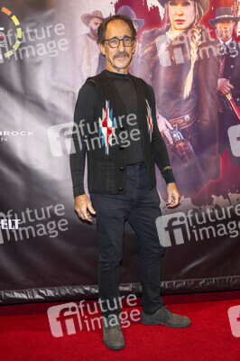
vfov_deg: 59.5
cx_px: 120
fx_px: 316
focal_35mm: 32
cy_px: 180
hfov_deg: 41.6
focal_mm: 31.5
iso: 800
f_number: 5
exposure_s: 1/200
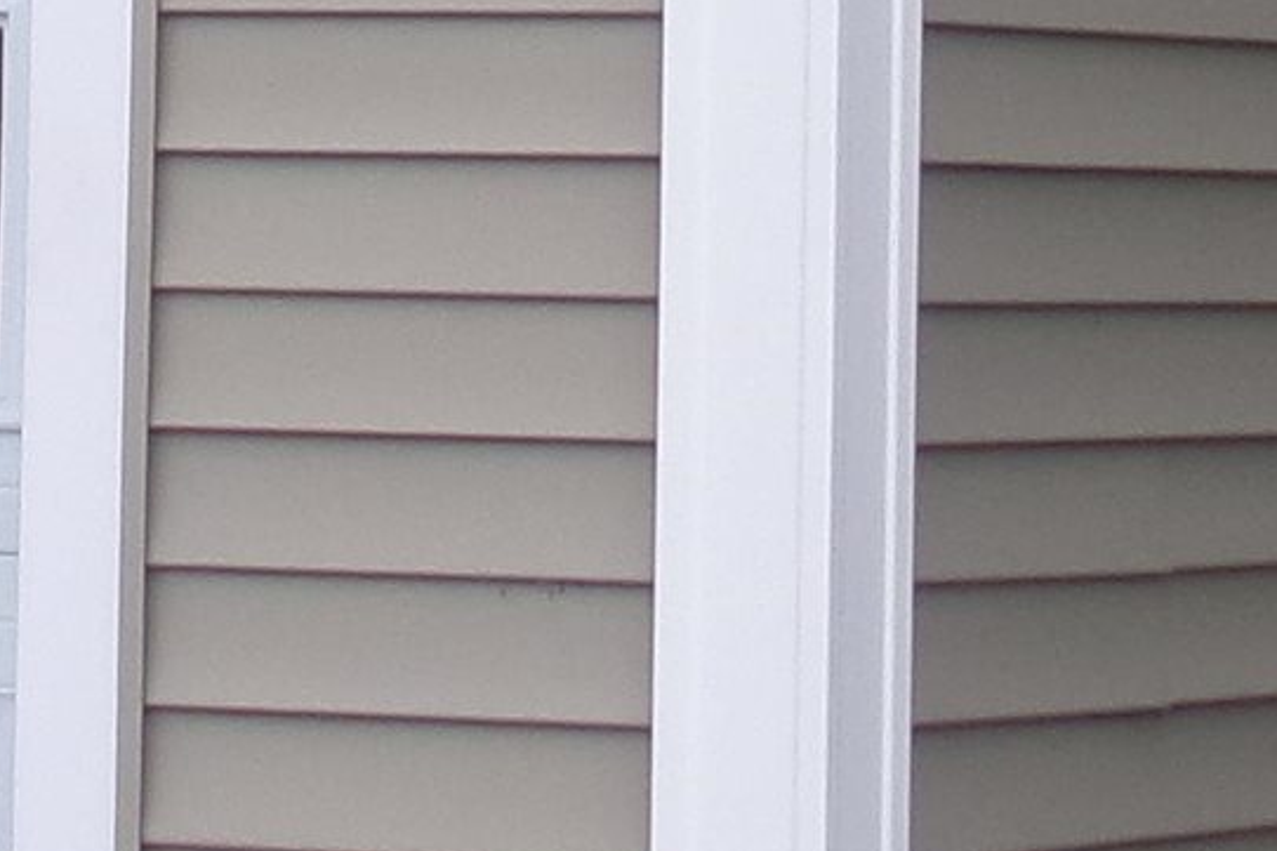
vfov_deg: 4.8
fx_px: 10035
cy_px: -886
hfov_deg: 7.3
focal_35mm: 283
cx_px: 415
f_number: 4.2
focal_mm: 8.5
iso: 100
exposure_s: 1/140
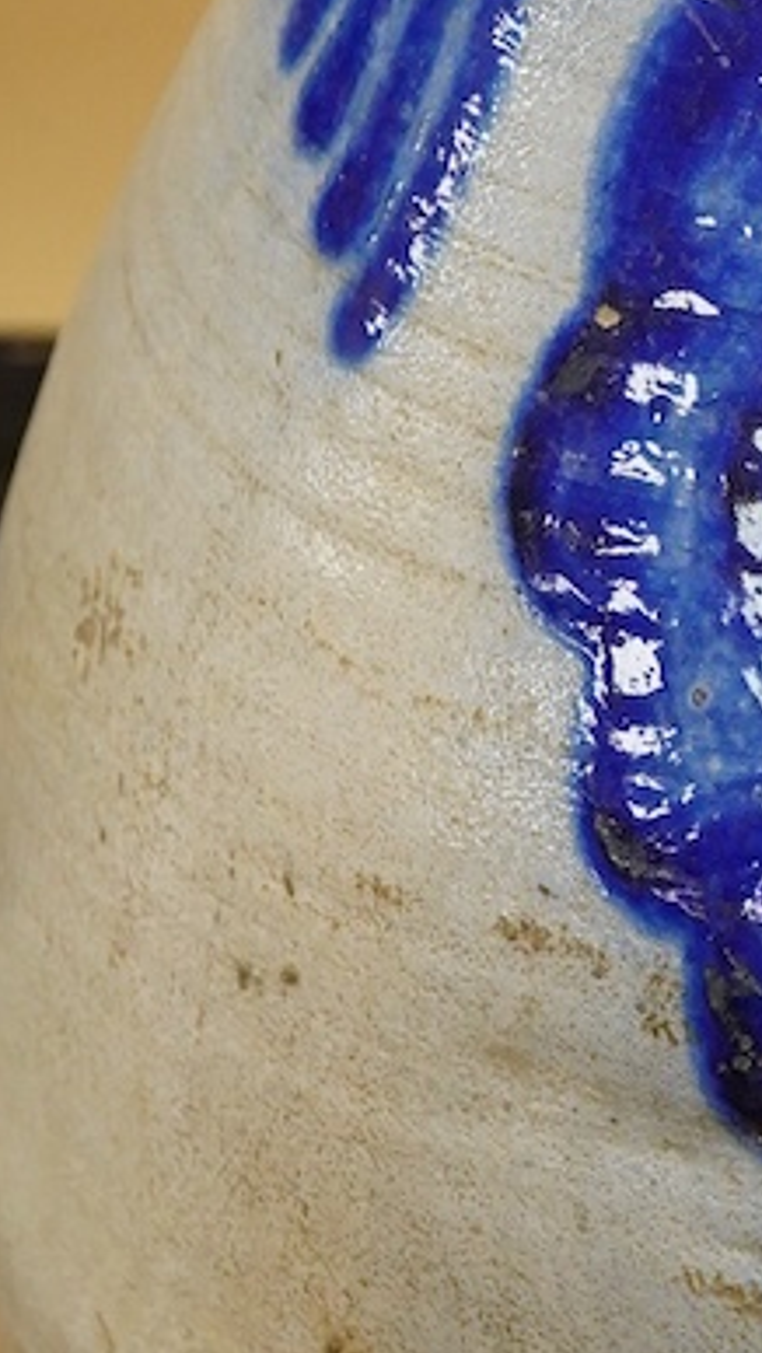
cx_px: 1126
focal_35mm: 137
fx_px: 4916
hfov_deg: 8.7
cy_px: 390
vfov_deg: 15.6
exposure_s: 1/160
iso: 2500
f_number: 9
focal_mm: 30
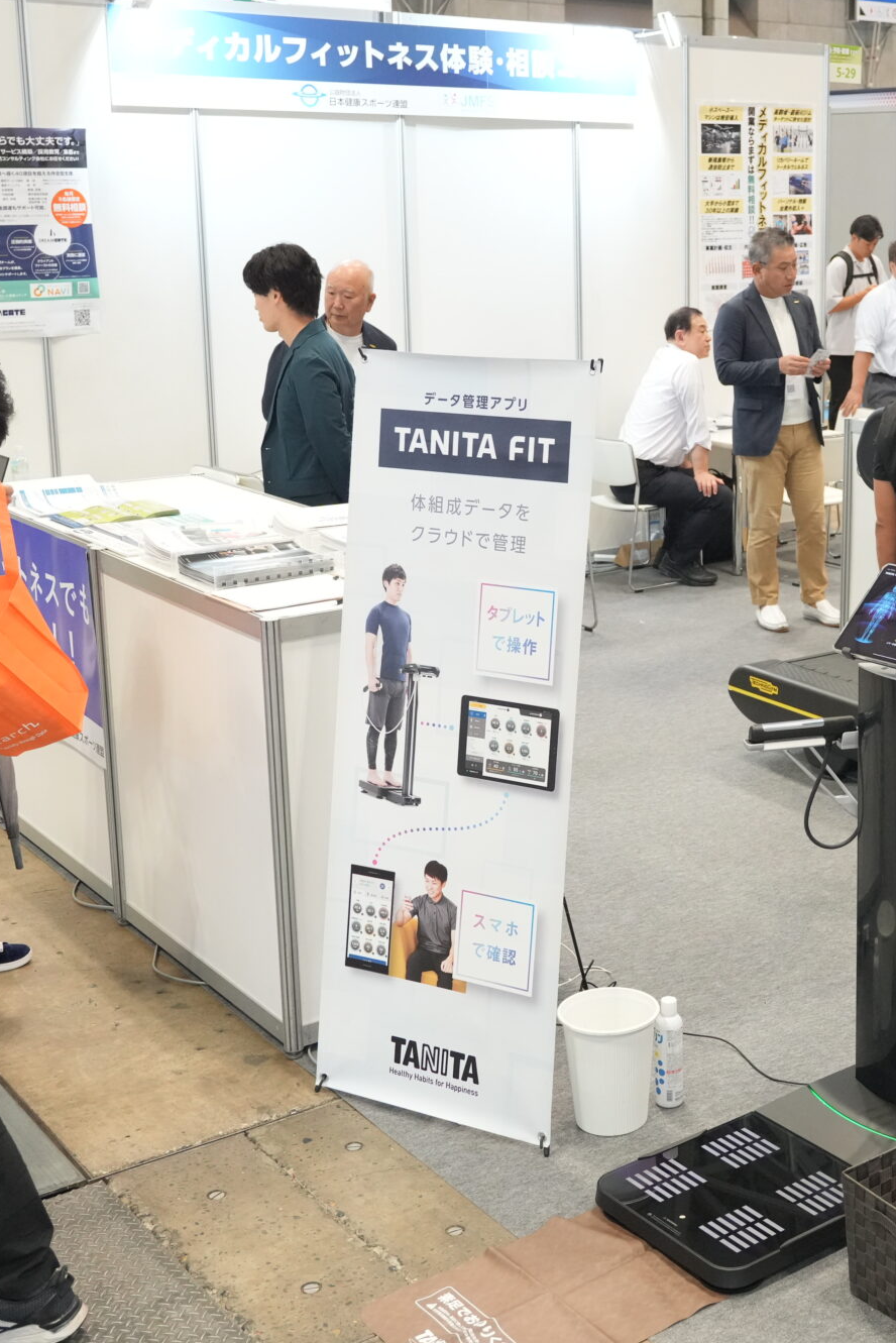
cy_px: 598
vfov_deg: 39.5
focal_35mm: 50
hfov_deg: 26.4
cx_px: 752
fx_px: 1866
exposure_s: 1/160
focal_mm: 26
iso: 3200
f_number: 4
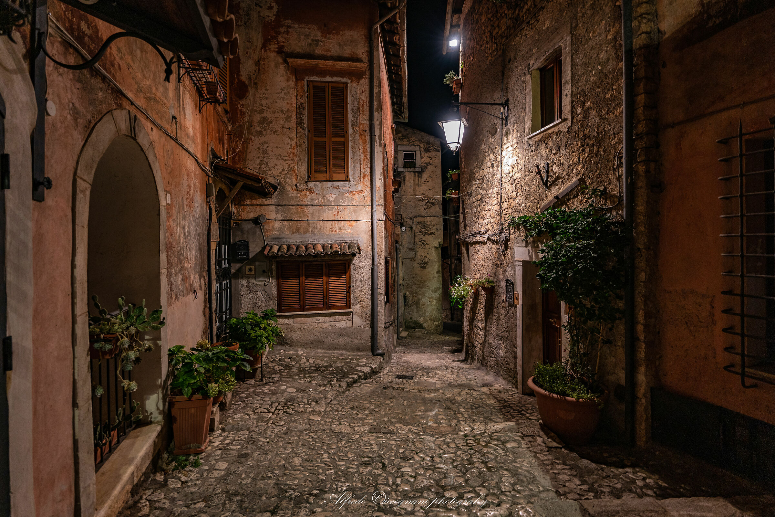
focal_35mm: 16
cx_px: 388
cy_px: 258
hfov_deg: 96.7
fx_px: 344
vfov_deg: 73.7
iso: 400
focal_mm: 16
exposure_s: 1/13
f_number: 2.8
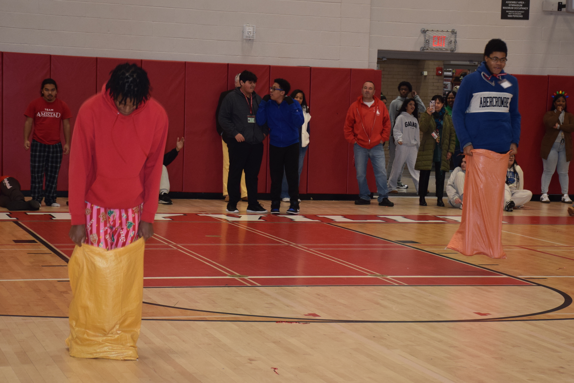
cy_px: 192
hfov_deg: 27.0
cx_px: 287
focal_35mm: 75
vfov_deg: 18.2
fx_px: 1196
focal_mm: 50
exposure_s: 1/100
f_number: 5
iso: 800
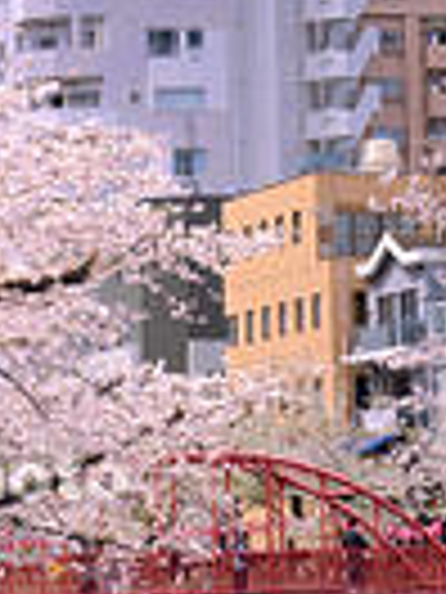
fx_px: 3281
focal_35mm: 191
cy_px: -144
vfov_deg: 10.2
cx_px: 338
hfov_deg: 7.8
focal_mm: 21
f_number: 9
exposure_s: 1/160
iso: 200
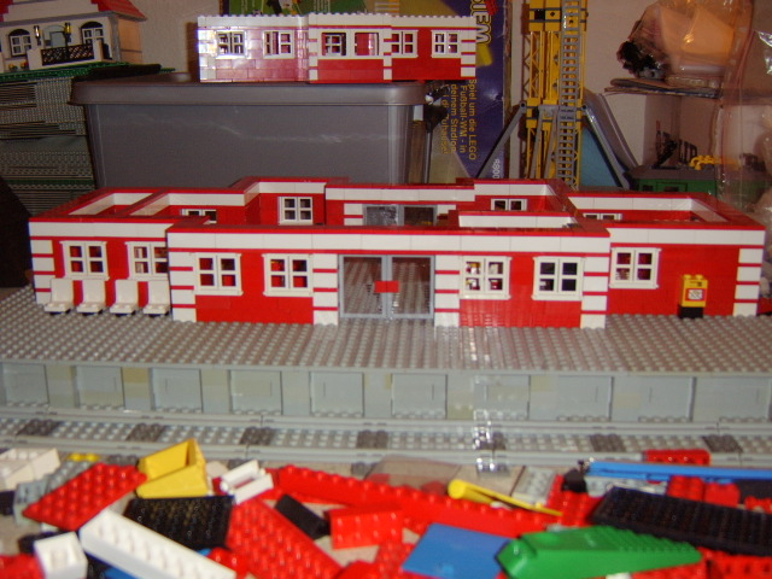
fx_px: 691
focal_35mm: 31
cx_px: 386
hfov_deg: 58.4
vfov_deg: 45.4
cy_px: 290
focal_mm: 8.13
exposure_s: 1/30
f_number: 2.7
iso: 141
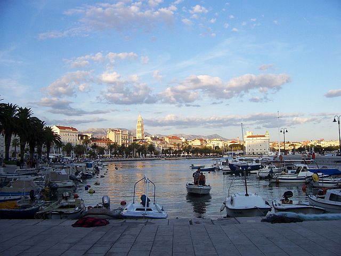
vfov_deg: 41.8
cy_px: 128
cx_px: 170
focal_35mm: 34
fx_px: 335
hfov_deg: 54.0
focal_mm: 5.6
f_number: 2.7
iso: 80
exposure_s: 1/500
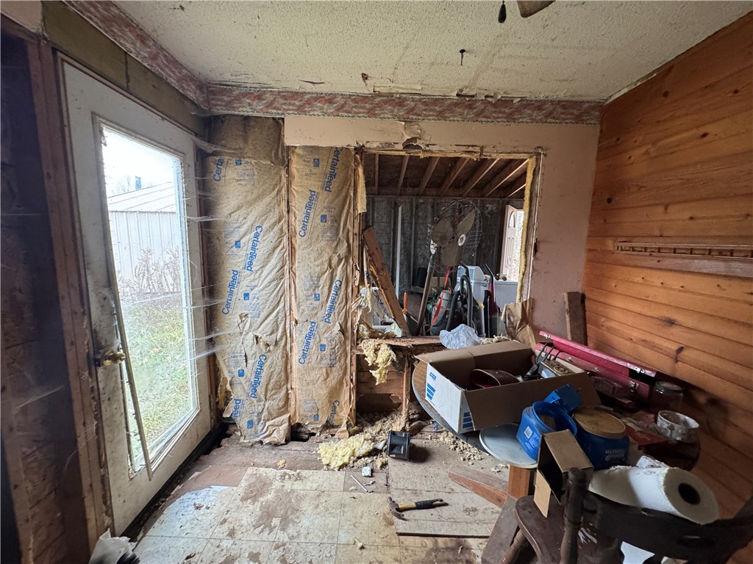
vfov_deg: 85.7
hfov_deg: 102.1
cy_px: 282
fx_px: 305
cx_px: 376
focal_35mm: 14
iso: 320
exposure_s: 1/60
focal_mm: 2.22
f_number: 2.2
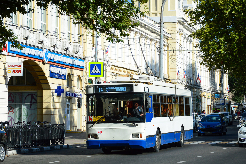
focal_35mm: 109
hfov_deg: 18.8
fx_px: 745
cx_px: 126
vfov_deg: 12.6
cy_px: 85
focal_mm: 70
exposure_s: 1/800
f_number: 6.3
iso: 200
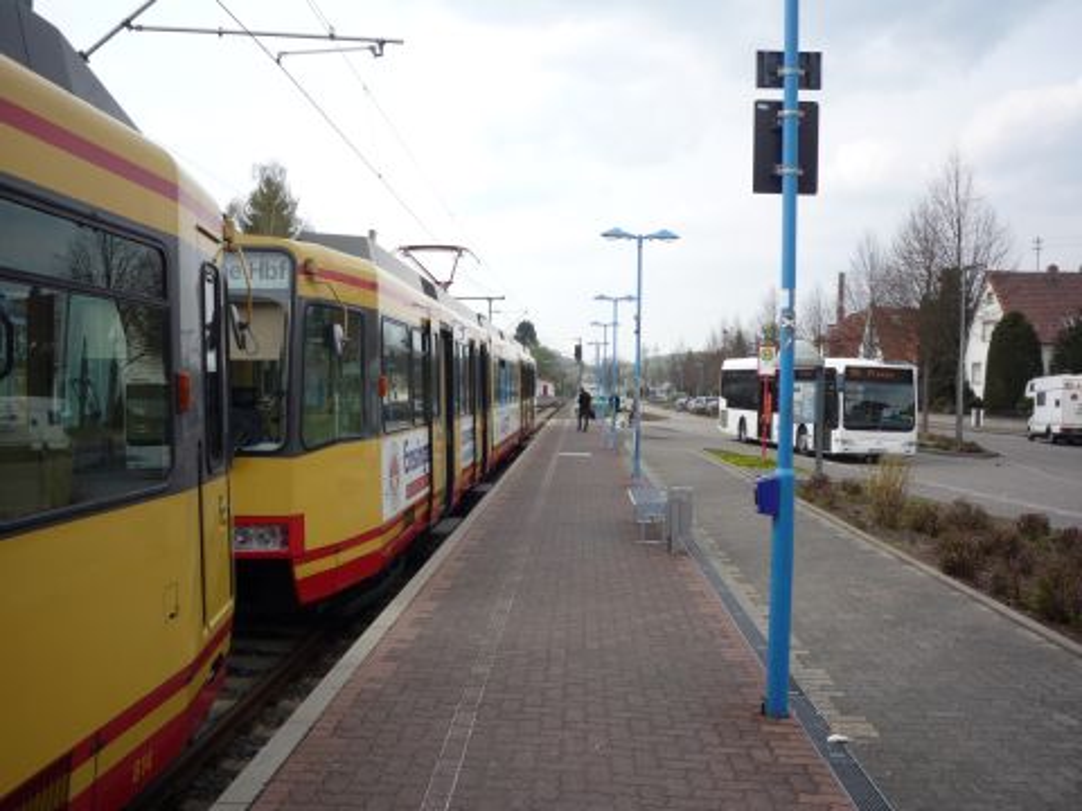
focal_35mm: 32
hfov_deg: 56.8
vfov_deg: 44.2
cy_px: 406
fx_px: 1000
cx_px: 541
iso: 100
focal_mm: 5.2
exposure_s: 1/400
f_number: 4.5
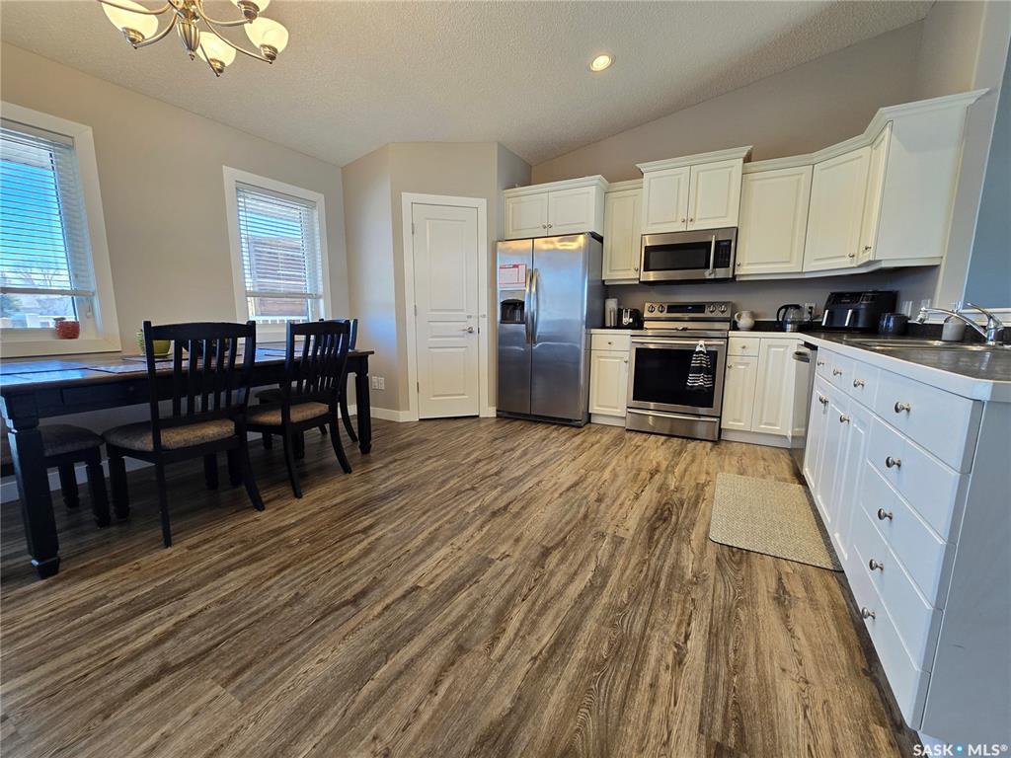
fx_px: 380
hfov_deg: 106.2
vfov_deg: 89.9
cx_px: 506
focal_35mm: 13
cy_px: 379
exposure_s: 1/60
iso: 100
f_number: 2.2
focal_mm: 2.2
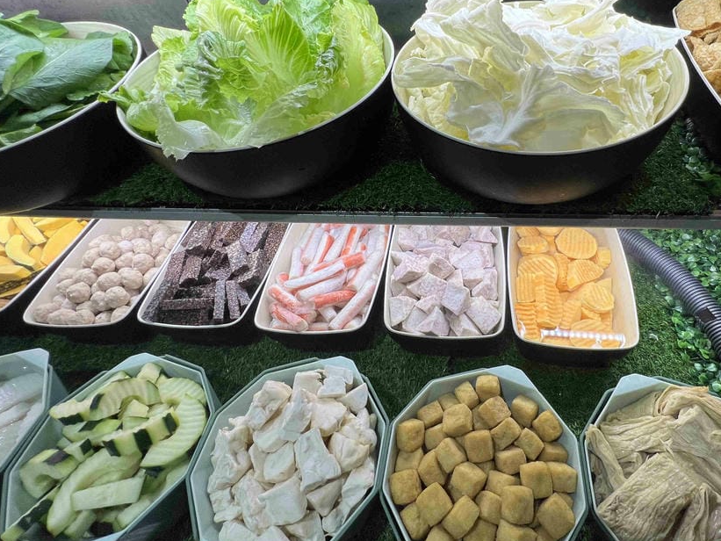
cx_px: 448
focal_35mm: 19
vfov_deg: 68.3
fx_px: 396
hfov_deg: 83.1
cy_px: 231
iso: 80
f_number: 1.8
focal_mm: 1.57
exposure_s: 1/120
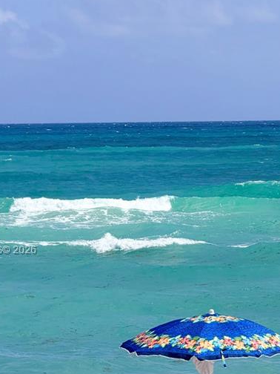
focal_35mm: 238
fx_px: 2567
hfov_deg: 6.2
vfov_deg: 8.3
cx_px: 233
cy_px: 251
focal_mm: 16.89
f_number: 2.8
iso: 20
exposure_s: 1/1068
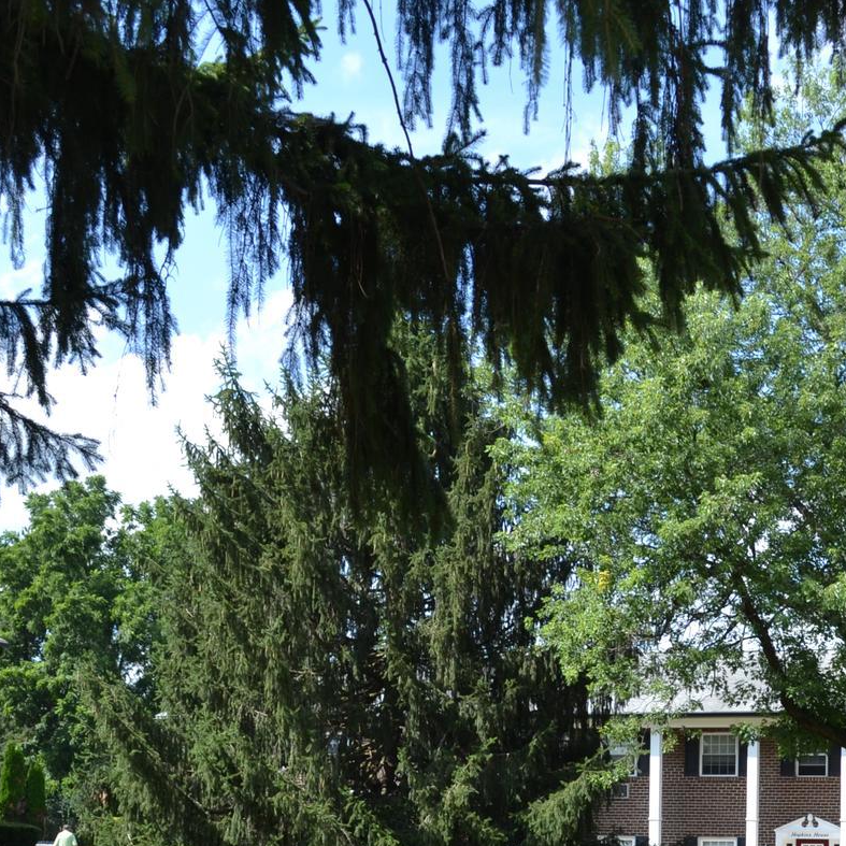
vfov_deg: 23.2
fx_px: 2018
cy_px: 714
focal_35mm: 73
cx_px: 668
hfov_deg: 23.4
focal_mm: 22
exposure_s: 1/200
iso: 100
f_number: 7.1
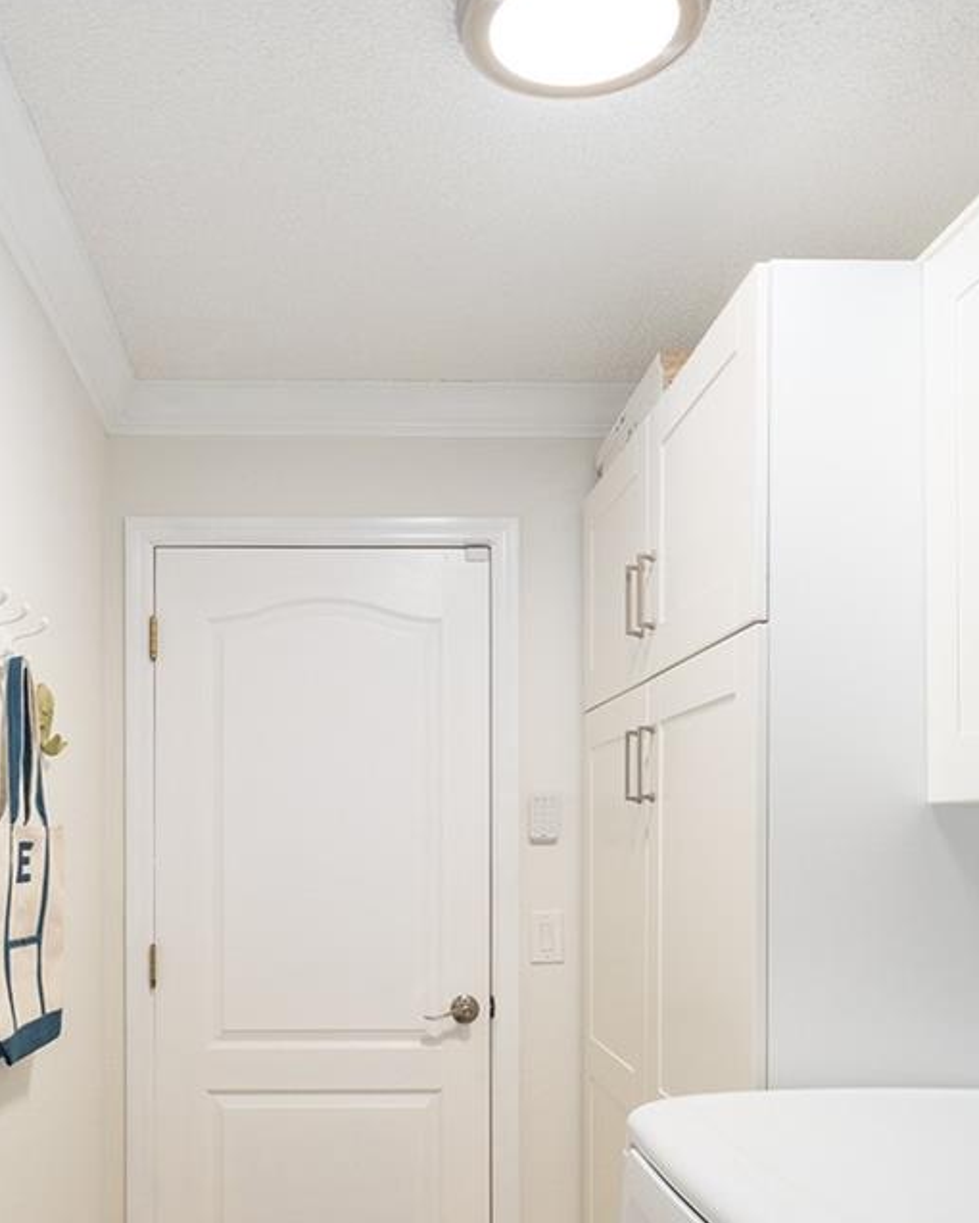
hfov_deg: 44.1
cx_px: 349
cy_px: 849
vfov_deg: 52.8
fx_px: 1195
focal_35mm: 33
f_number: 8
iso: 500
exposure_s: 1/30
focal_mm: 14
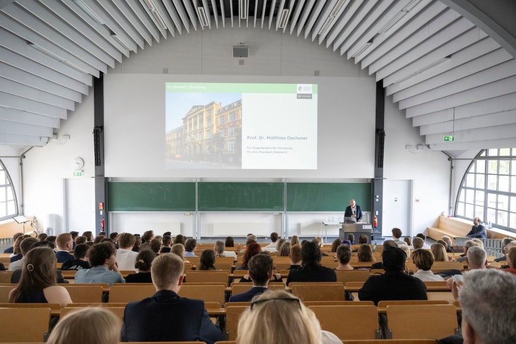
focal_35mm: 26
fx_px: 365
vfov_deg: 50.4
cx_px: 258
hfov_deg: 70.4
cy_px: 172
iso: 2000
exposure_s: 1/125
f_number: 4.5
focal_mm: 25.5
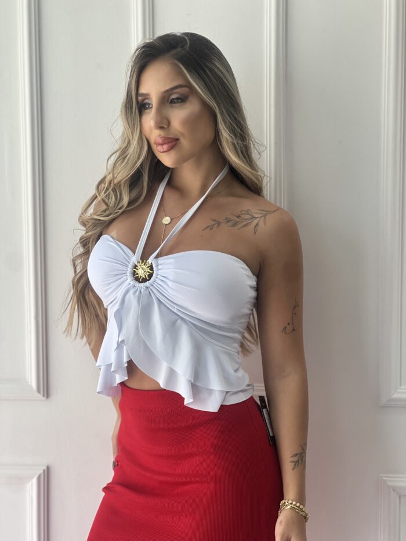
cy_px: 270
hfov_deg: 19.1
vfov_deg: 25.3
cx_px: 203
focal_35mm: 77
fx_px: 1204
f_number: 2.8
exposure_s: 1/120
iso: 80
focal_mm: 9
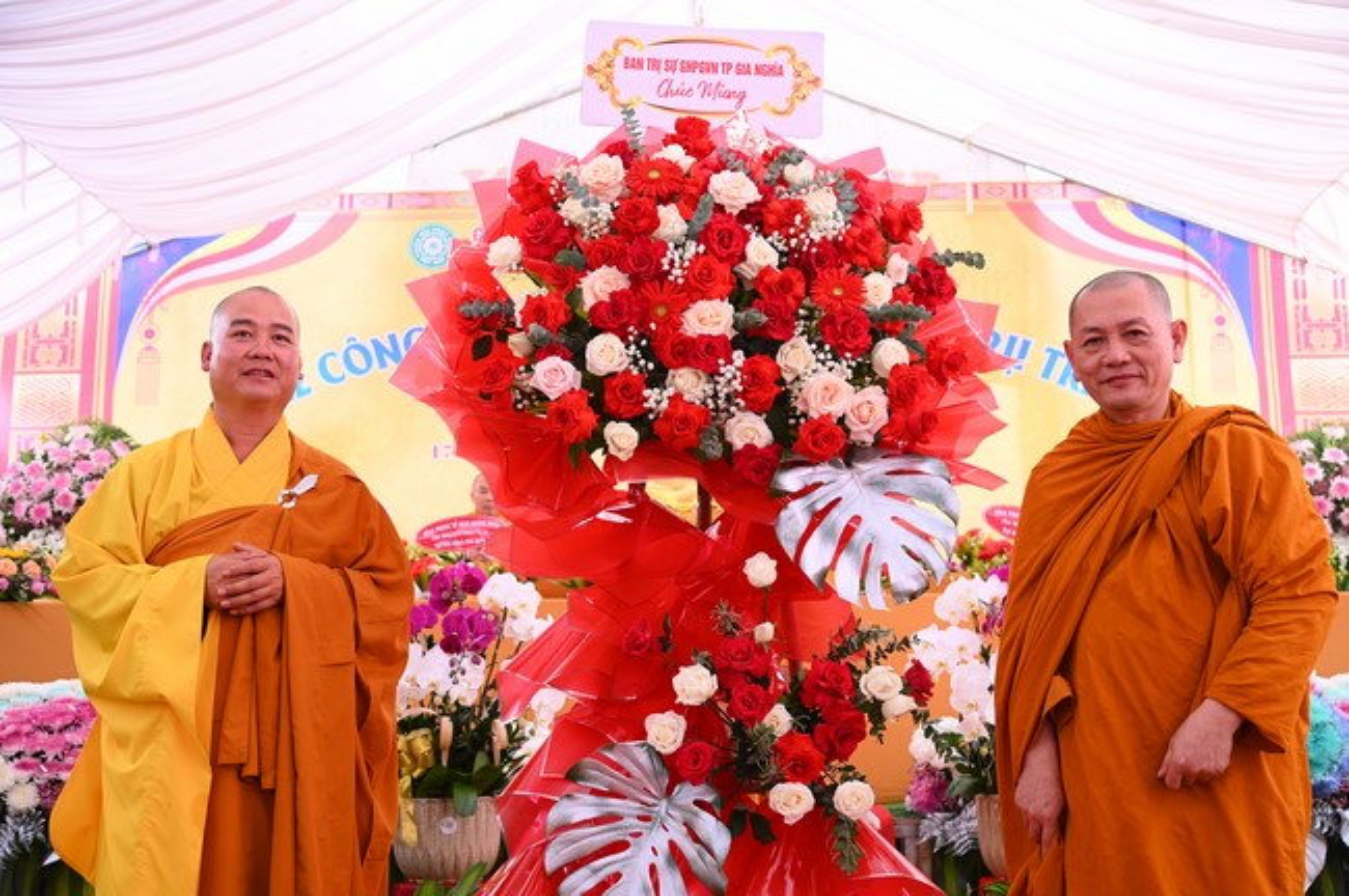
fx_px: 1647
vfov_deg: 30.5
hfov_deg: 44.5
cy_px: 448
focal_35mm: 44
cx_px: 674
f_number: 4.5
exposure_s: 1/200
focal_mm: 44
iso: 800
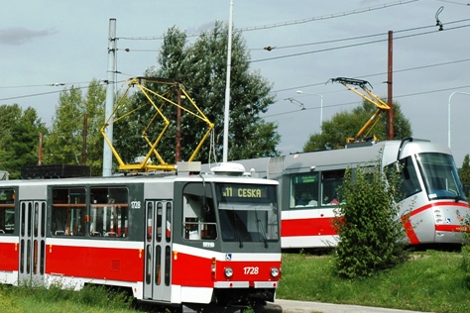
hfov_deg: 18.2
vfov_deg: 12.2
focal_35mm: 112
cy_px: 137
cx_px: 129
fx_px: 1462
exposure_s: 1/1000
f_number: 7.1
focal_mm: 38
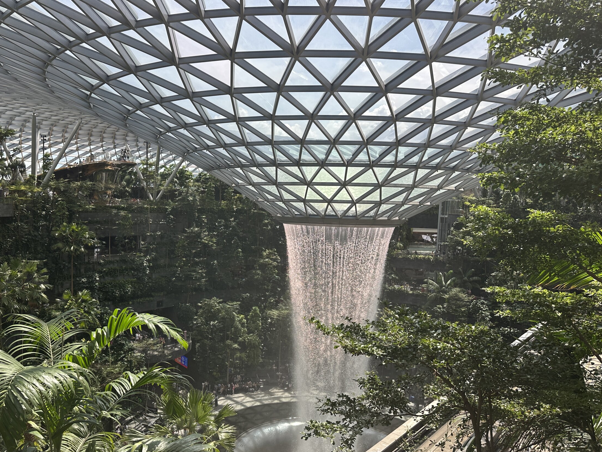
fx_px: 487
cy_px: 246
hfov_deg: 63.1
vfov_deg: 49.7
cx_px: 253
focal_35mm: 28
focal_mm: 6.86
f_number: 1.78
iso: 80
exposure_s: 1/1721
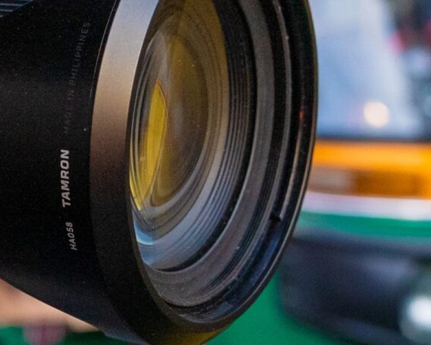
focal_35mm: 126
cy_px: 15
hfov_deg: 14.0
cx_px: -275
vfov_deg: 12.1
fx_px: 1608
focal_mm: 30
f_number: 5.6
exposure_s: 1/160
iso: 640
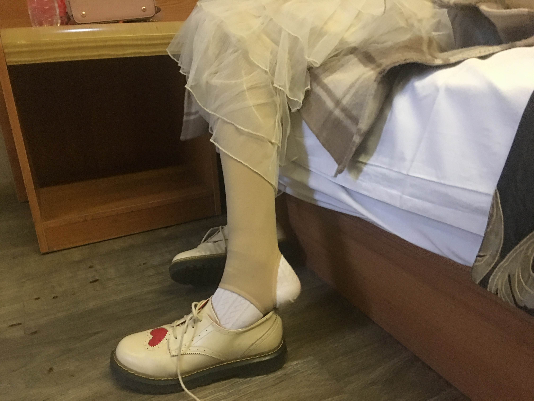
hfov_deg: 61.7
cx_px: 267
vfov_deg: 48.2
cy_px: 200
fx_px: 447
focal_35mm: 29
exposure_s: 1/8
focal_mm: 4.15
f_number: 2.2
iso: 160
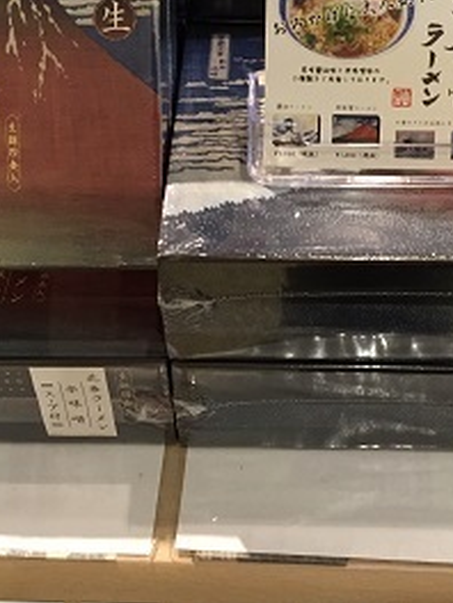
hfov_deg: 26.5
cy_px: 188
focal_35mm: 55
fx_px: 960
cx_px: 252
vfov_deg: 34.5
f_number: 2.2
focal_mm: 4.15
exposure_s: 1/30
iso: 250
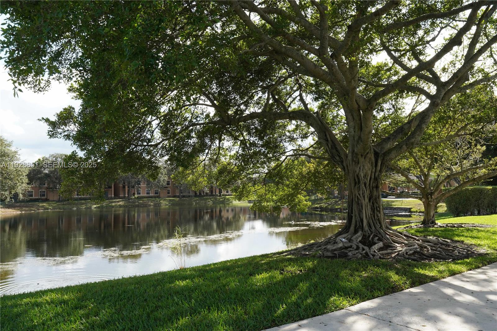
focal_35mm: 31
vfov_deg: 42.3
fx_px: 428
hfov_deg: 60.3
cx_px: 248
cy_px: 166
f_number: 20
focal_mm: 31
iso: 320
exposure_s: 1/40
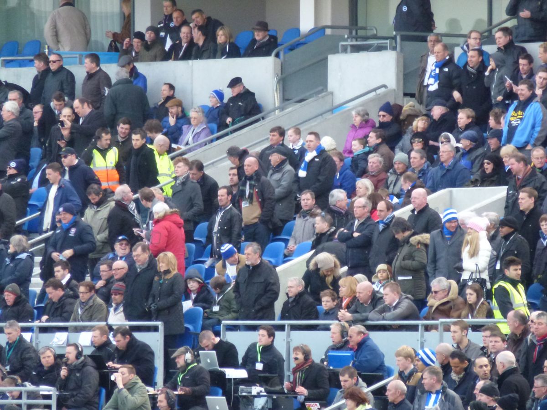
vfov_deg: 3.0
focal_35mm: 504
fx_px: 7964
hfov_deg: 3.9
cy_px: 205
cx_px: 274
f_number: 5.9
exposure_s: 1/125
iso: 400
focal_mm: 68.8
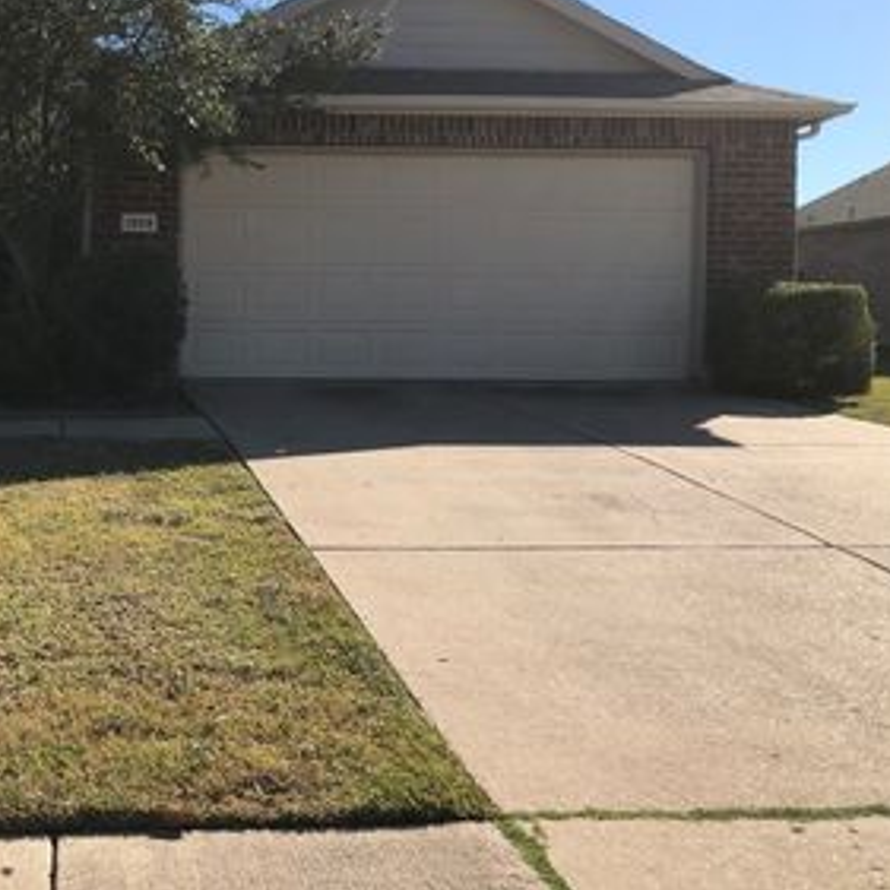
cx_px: 105
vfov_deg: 38.3
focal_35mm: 44
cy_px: 375
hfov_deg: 36.2
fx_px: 1280
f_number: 1.8
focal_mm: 3.99
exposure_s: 1/1715
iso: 20
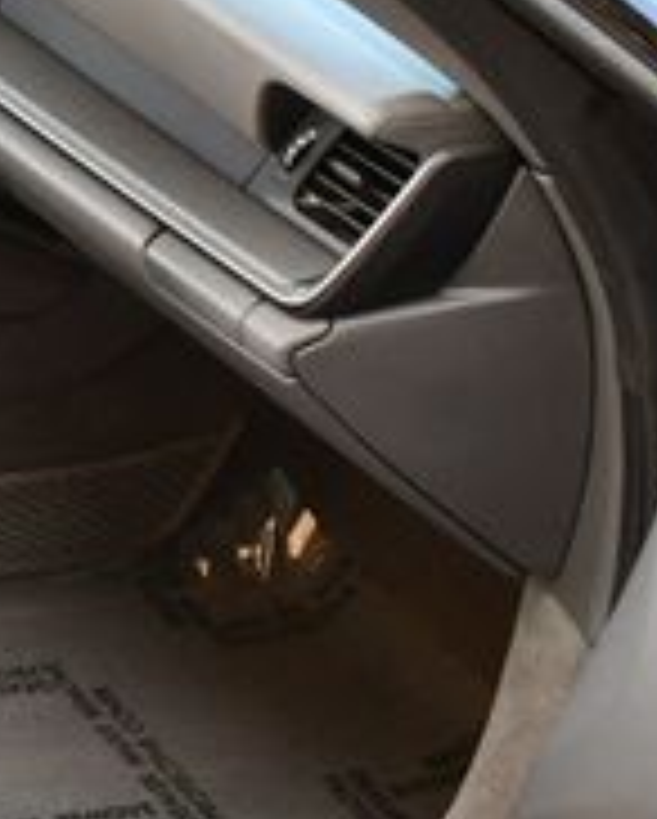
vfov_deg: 16.1
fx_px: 2888
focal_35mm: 119
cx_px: -648
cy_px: 351
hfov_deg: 11.7
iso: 560
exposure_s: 1/250
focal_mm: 18
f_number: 3.5
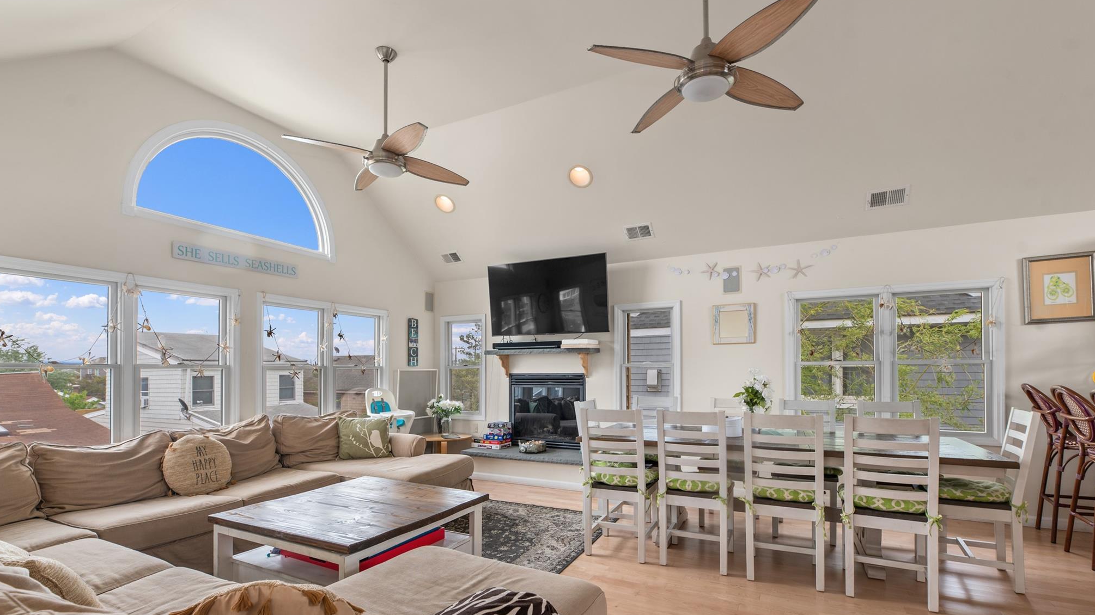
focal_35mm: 16
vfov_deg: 67.0
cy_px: 328
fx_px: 464
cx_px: 544
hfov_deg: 99.4
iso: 320
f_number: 7.1
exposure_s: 1/5
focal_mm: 15
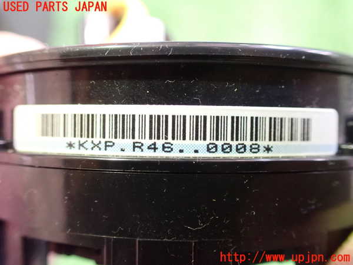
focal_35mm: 30
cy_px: 132
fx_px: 306
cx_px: 176
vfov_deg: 46.8
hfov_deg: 60.0
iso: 1250
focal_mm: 5.4
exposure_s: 1/30
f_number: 2.3
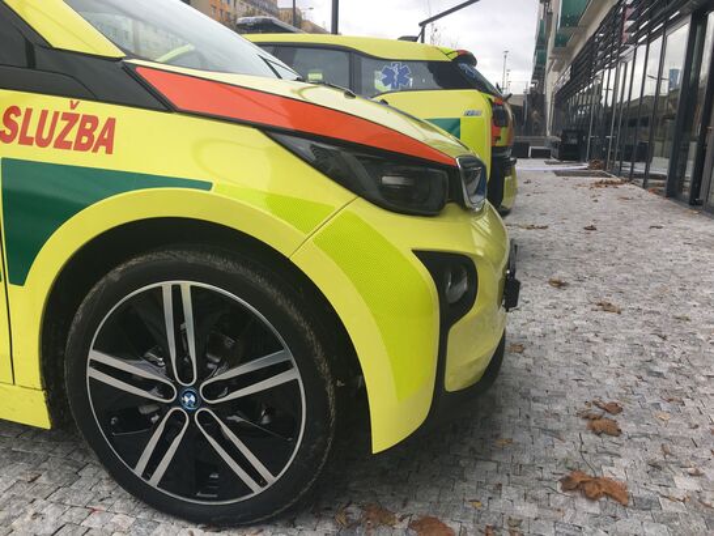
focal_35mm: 29
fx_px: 598
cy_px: 268
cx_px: 357
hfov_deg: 61.6
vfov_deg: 48.3
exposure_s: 1/331
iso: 25
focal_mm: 4.15
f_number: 2.2
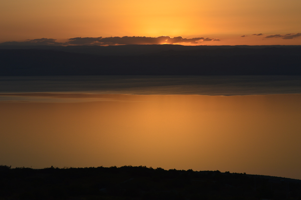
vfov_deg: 16.5
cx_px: 150
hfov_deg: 24.6
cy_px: 100
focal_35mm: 82
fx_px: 689
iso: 100
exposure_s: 1/250
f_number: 8
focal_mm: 55
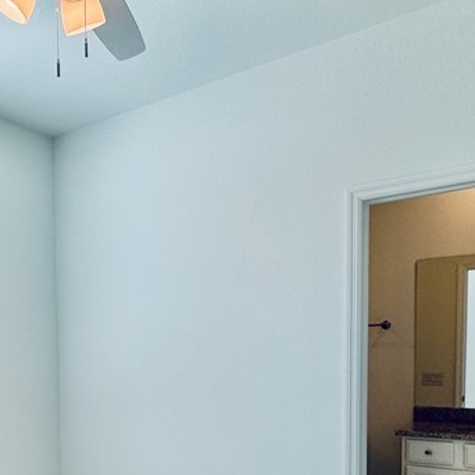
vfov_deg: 42.7
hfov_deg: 43.4
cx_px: 117
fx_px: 574
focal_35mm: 37
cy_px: 386
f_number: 2.2
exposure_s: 1/242
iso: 40
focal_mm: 2.22
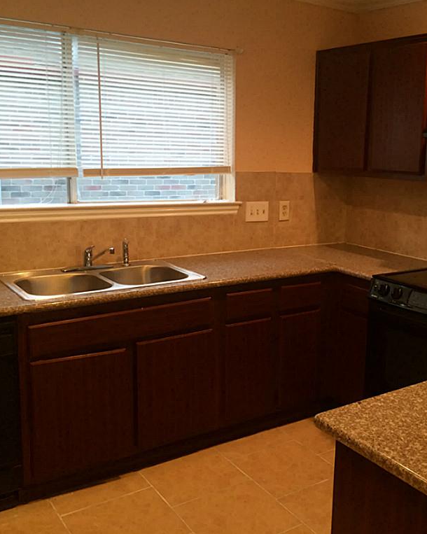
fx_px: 601
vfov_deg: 47.9
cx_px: 298
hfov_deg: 38.5
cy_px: 267
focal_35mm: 38
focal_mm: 4.15
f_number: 2.2
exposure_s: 1/30
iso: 125
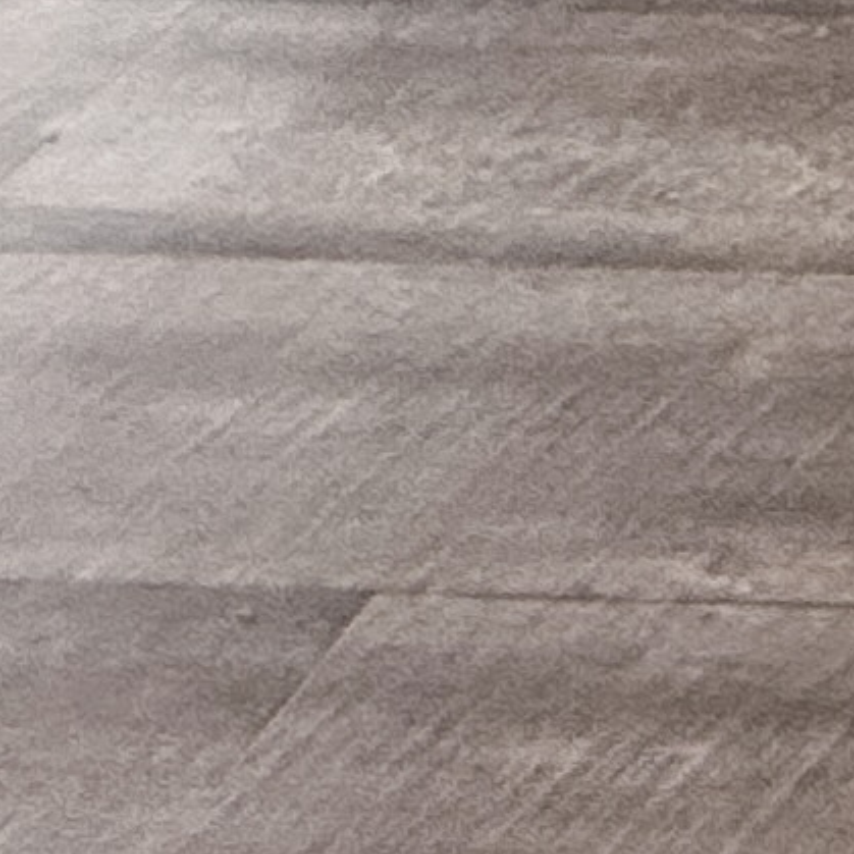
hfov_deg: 10.3
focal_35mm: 119
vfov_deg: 10.5
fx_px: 3321
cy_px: -1667
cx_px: 2595
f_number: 2.2
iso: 200
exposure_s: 1/120
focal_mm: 2.22
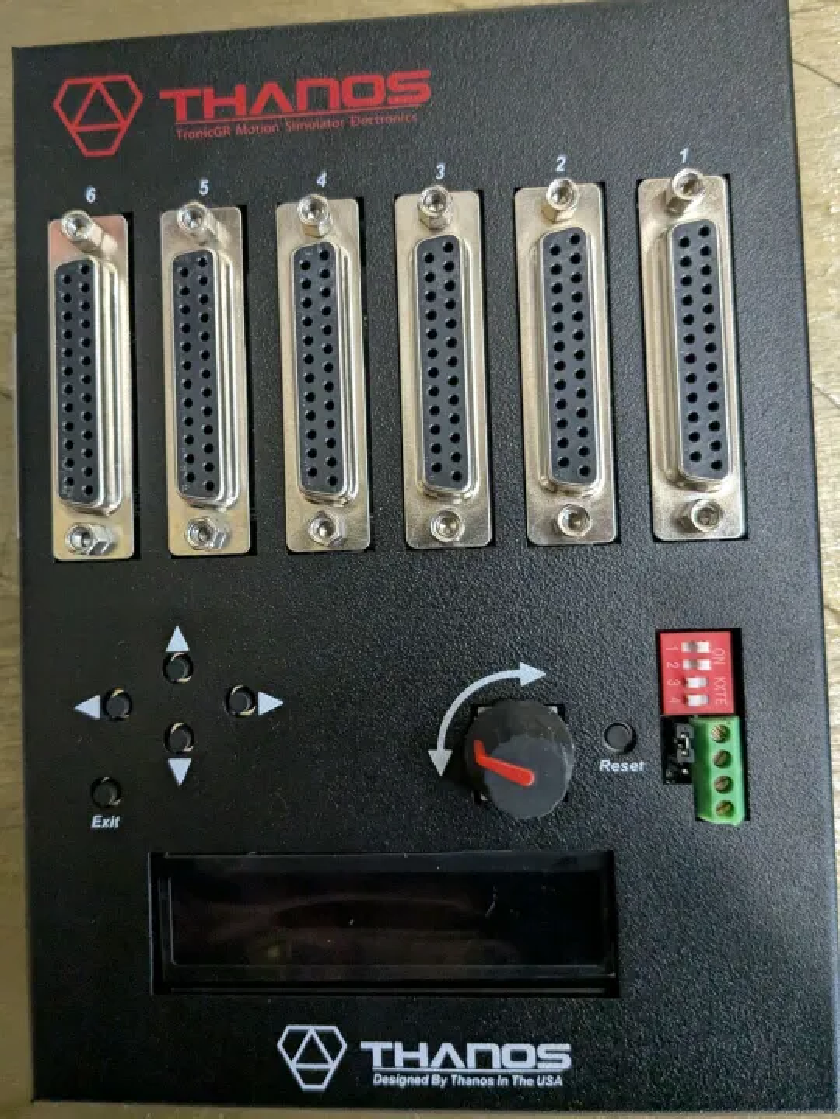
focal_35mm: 27
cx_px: 420
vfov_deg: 65.3
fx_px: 874
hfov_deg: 51.4
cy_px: 560
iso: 1123
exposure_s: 1/99.9
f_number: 1.73
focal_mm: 4.38
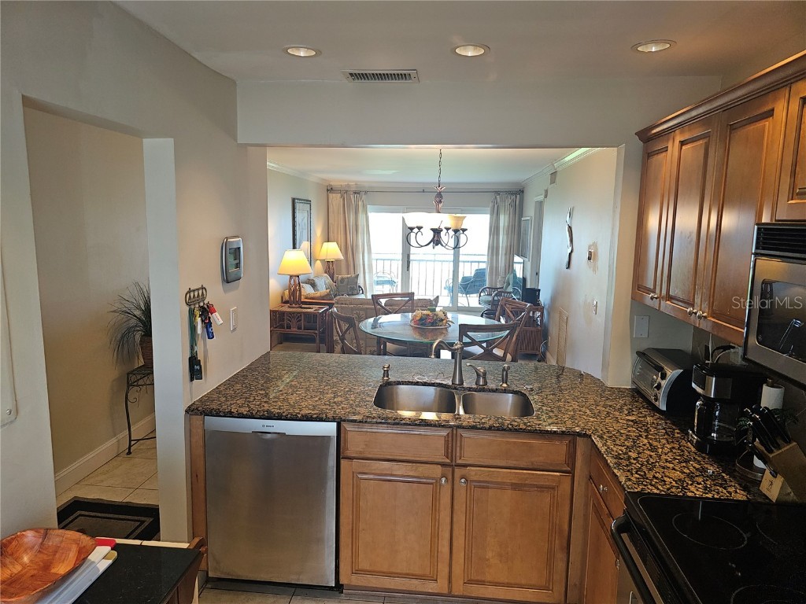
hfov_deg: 73.9
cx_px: 403
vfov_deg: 58.9
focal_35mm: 23
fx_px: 536
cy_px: 302
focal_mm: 6.3
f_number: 1.7
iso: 80
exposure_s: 1/60
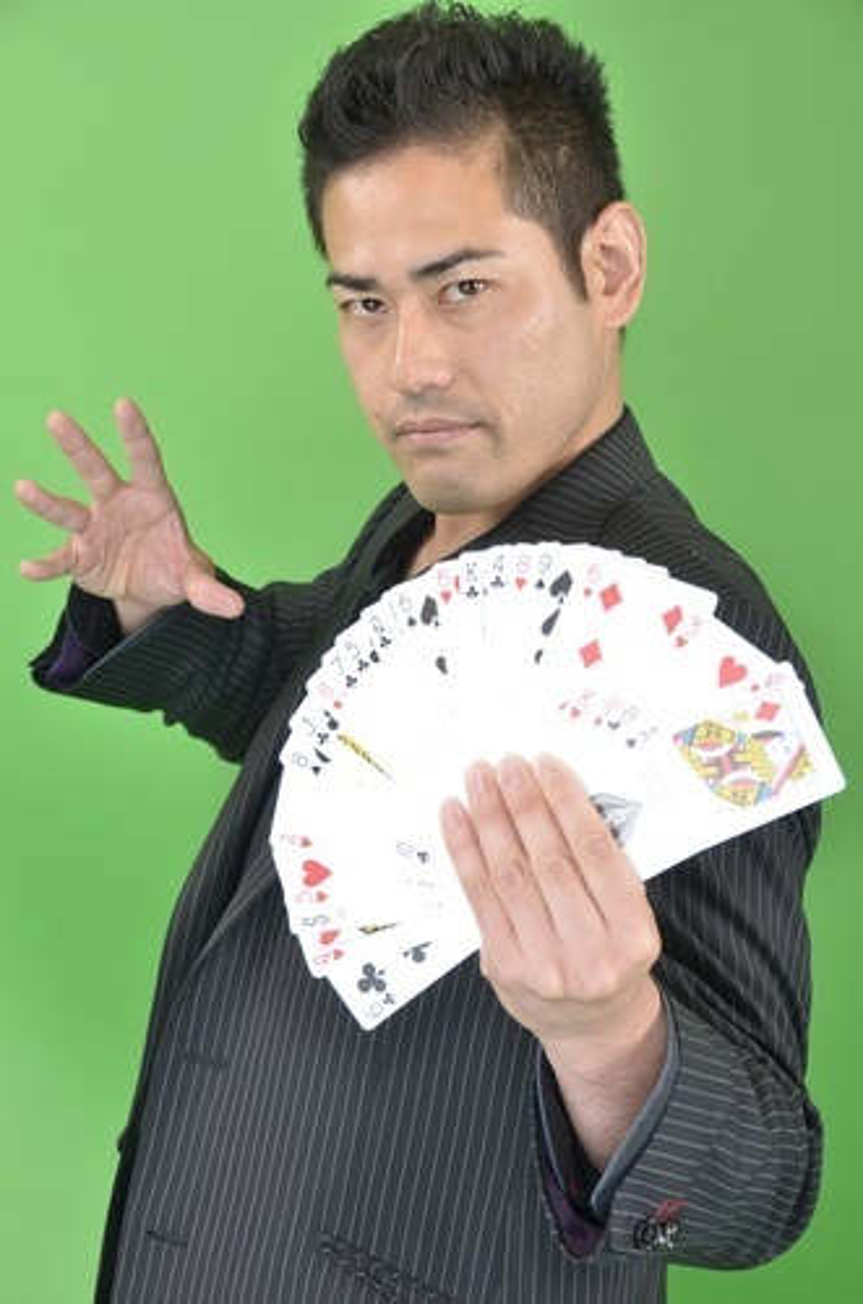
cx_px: 432
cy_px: 652
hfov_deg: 16.2
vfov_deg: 24.2
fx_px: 3035
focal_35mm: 84
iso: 100
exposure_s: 1/200
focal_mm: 56
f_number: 8
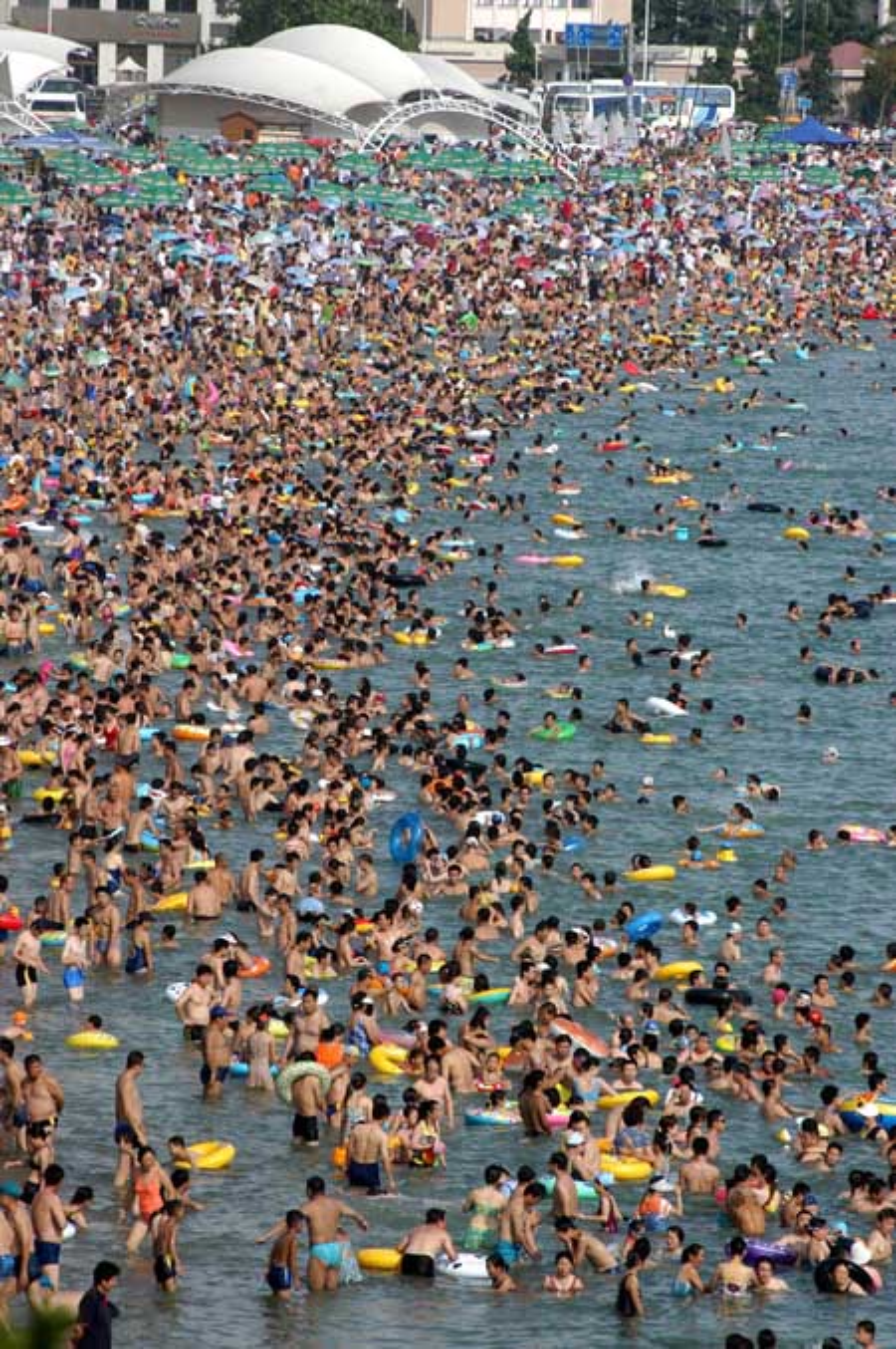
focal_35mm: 300
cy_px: 674
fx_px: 11222
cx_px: 448
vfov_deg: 6.9
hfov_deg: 4.6
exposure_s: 1/640
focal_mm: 200
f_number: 6.3
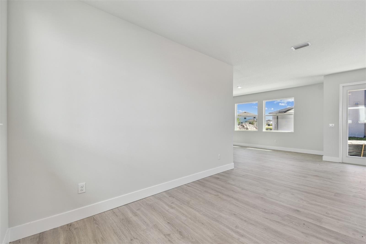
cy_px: 122
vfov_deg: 77.3
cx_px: 183
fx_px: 152
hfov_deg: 100.4
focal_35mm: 15
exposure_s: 1/15
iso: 100
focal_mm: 10
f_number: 7.1
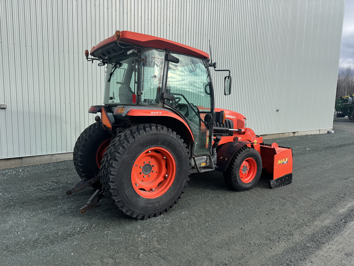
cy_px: 133
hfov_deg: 71.6
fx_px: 245
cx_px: 177
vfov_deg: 56.8
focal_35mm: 24
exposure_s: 1/2959
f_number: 1.78
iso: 80
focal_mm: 6.76
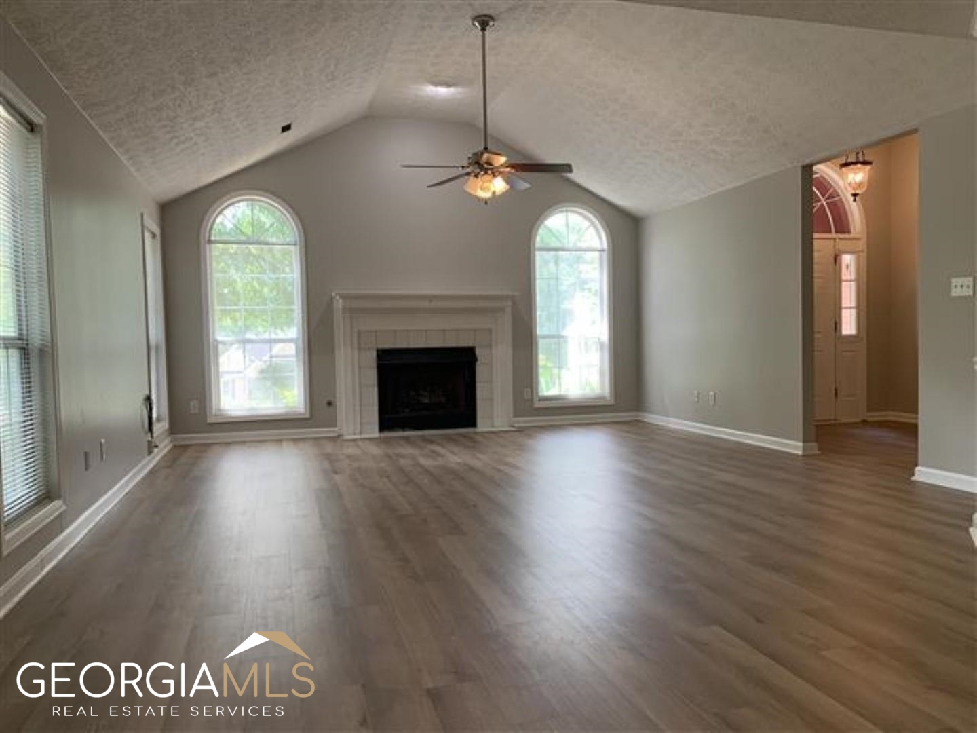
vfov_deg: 53.1
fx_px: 734
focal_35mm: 26
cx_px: 488
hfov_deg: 67.3
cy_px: 366
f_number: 1.8
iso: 80
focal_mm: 4.25
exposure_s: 1/60
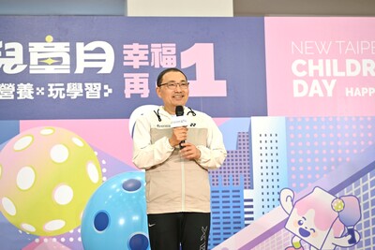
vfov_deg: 15.7
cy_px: 125
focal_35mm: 87
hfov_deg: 23.4
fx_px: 907
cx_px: 188
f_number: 4
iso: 640
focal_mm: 87
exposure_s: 1/125
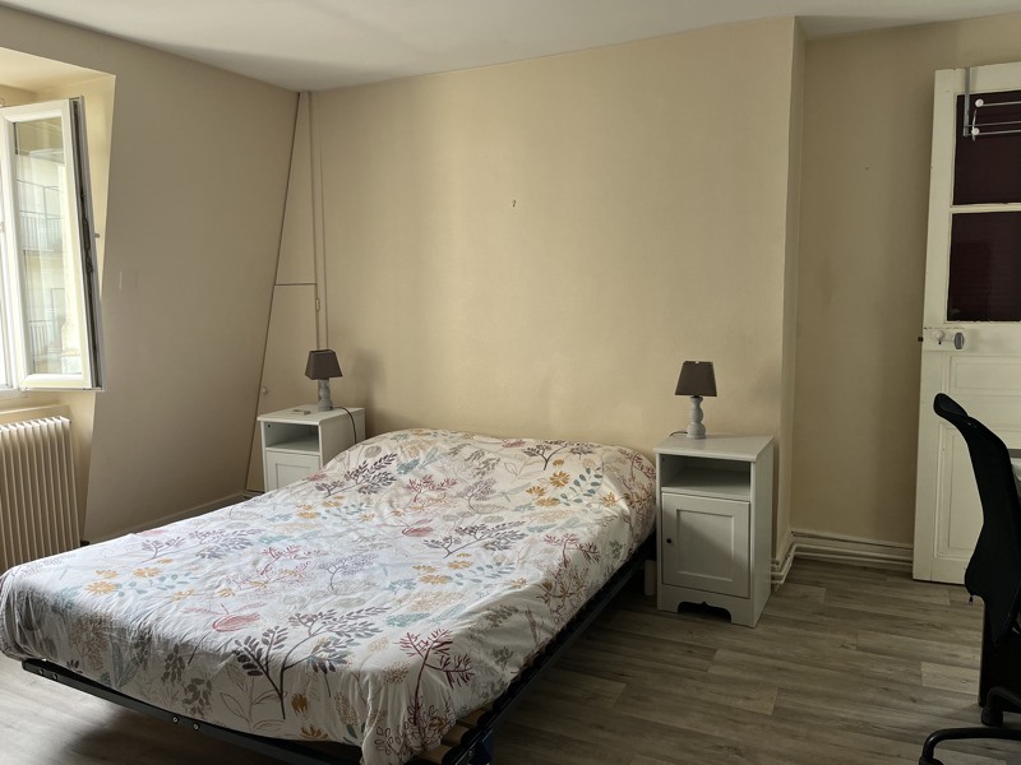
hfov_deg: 67.3
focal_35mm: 26
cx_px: 510
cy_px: 382
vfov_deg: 53.1
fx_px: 767
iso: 100
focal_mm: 5.1
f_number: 1.6
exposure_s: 1/121
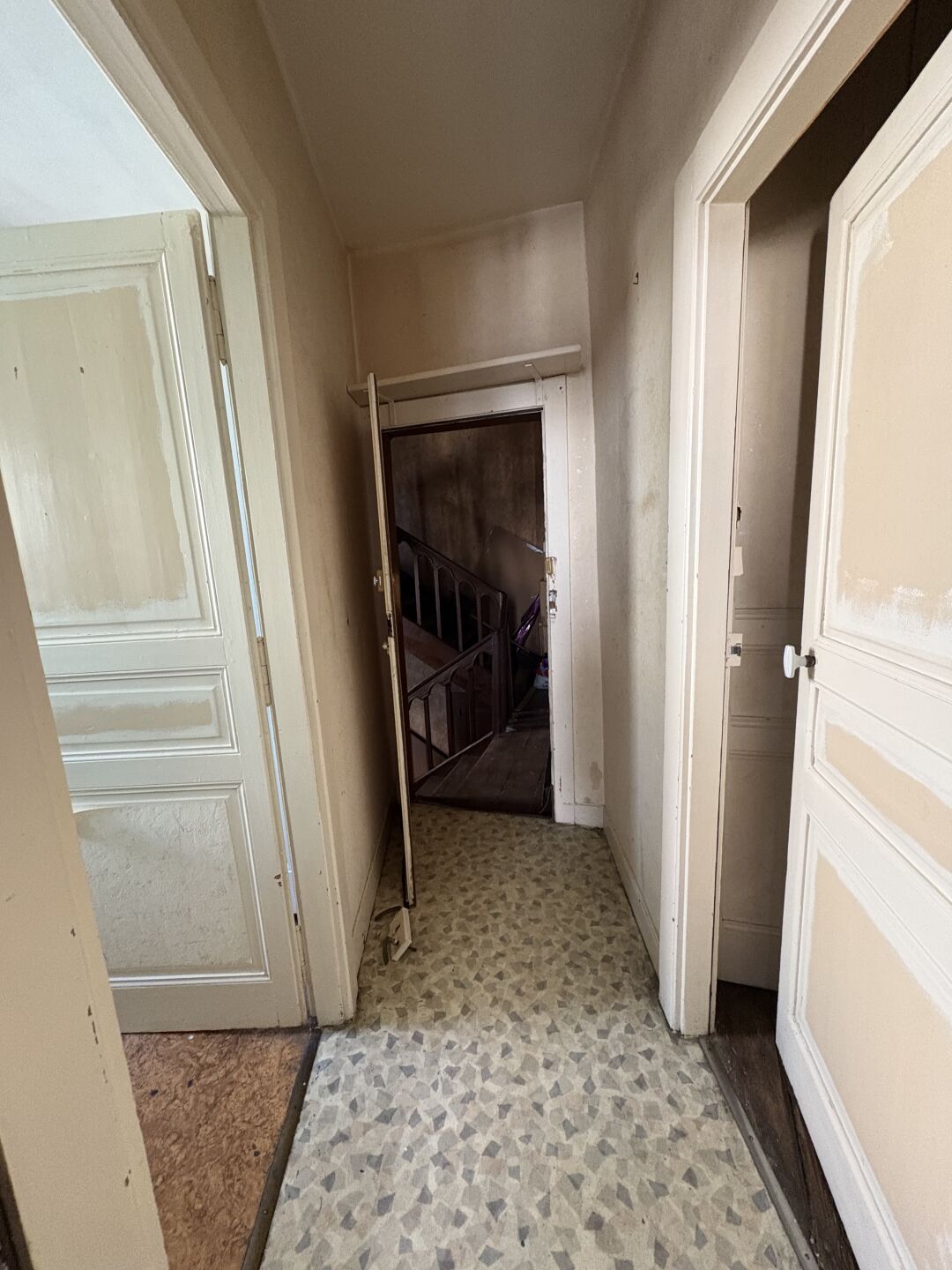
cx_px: 476
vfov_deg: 102.1
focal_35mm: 14
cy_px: 635
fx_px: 513
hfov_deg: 85.7
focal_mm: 2.22
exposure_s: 1/60
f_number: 2.2
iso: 800
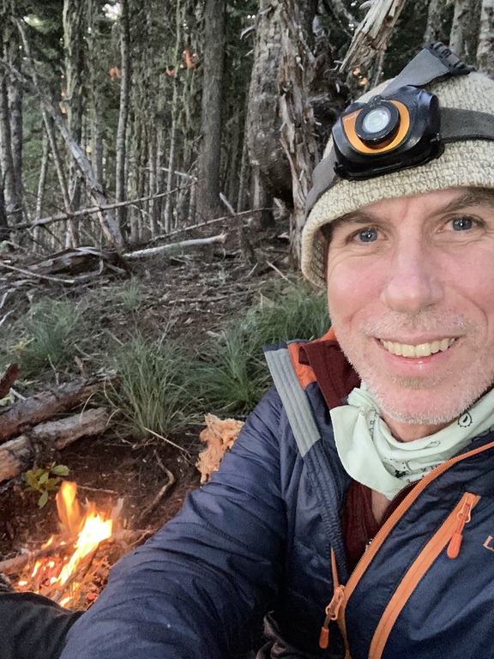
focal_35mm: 30
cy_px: 330
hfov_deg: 46.8
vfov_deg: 60.0
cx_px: 247
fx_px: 571
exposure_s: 1/34
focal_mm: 2.71
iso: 320
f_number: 2.2
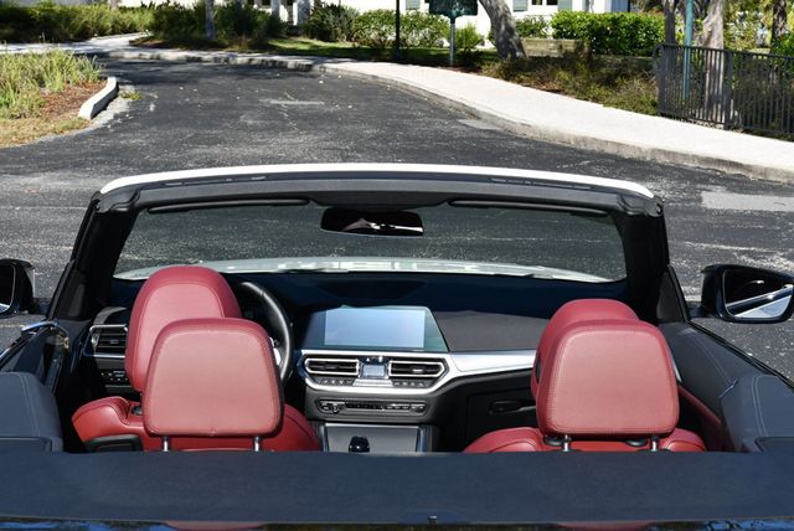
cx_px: 397
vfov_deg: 18.0
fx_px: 1678
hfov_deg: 26.6
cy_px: 266
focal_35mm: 76
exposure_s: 1/250
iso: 125
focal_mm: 38
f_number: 8
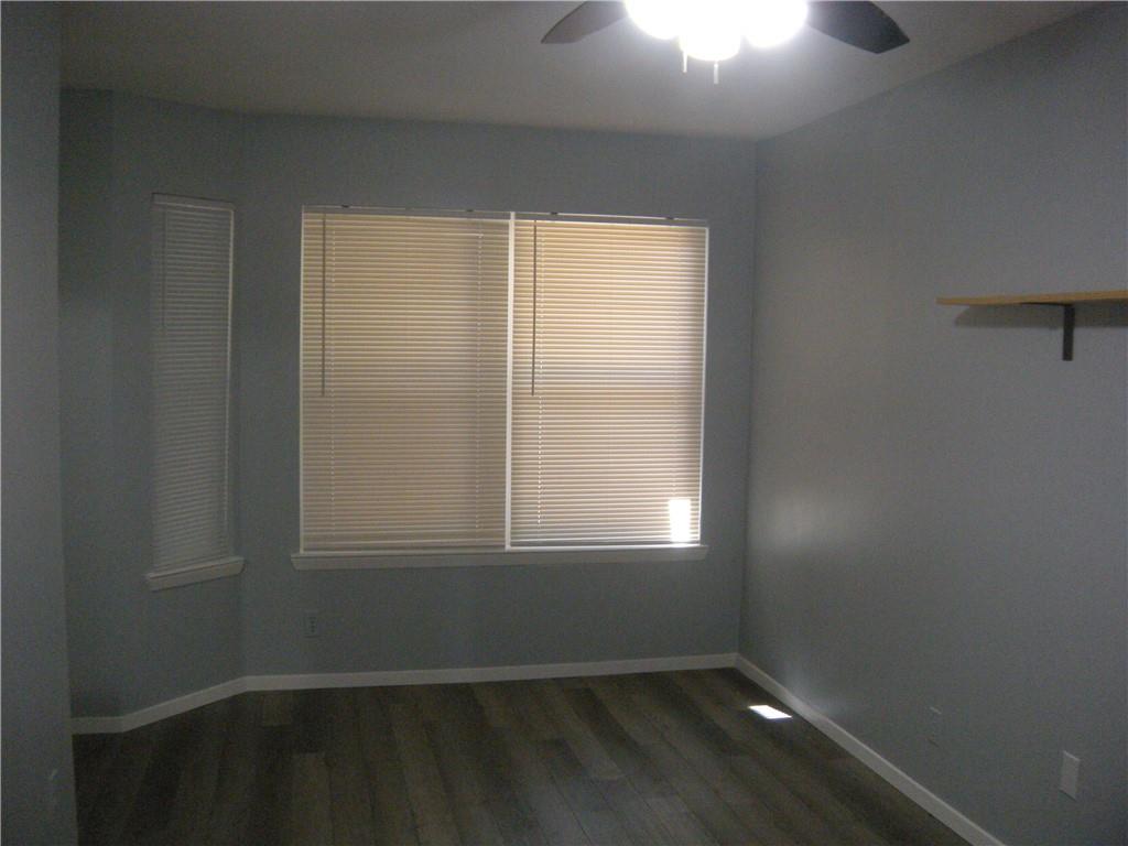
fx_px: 1141
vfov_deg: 40.7
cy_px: 423
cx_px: 564
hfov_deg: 52.6
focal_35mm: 35
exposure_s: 1/56
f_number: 3.8
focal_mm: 5.9
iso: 340
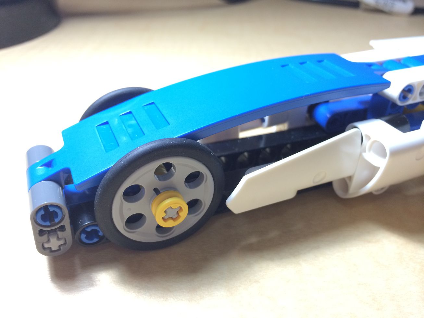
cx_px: 212
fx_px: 367
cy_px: 159
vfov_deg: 46.8
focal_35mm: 30
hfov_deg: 60.0
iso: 64
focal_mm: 4.12
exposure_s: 1/30
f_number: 2.2
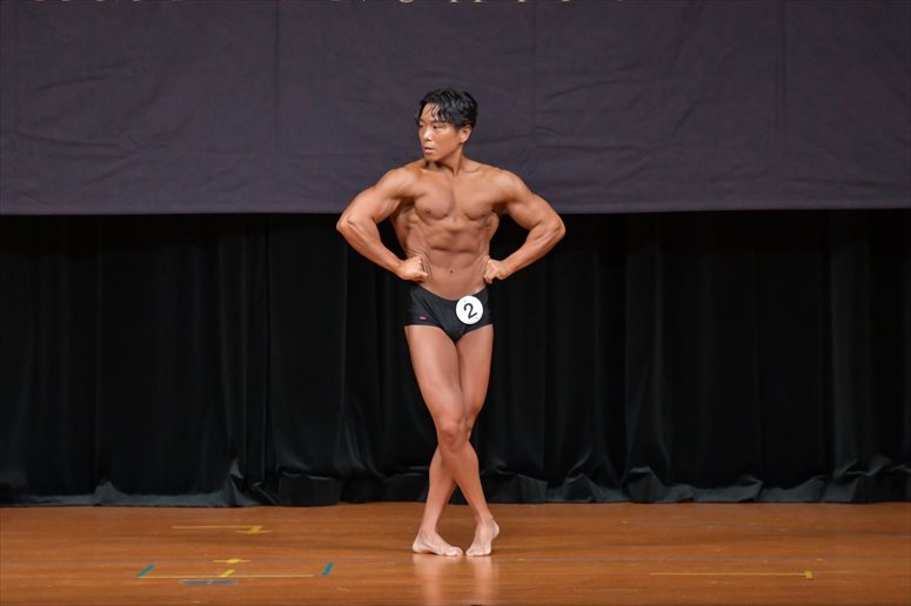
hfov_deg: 7.6
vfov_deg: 5.1
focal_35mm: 270
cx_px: 456
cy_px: 303
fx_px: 6829
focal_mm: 180
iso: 5000
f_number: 5.6
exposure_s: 1/400
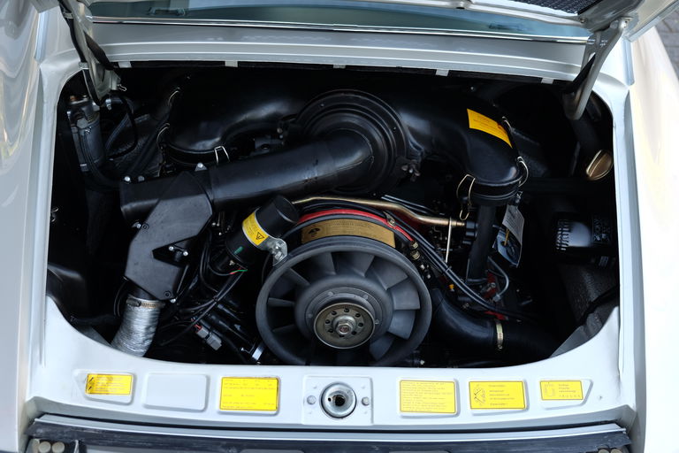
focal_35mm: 43
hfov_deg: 45.4
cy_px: 226
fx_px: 811
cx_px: 340
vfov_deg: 31.2
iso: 200
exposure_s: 1/90
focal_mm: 28.9
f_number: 3.2
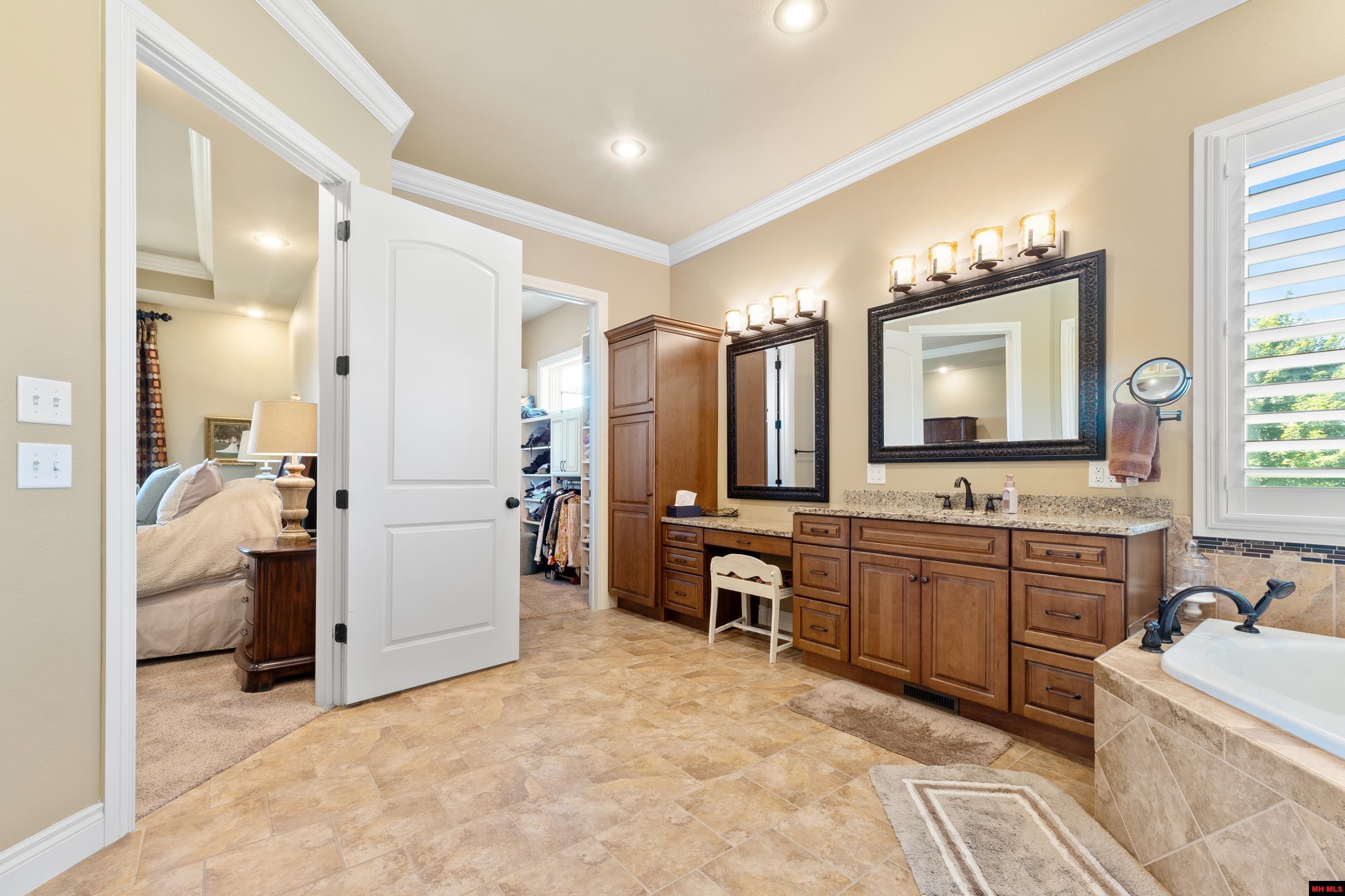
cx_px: 672
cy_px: 448
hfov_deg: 100.4
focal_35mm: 15
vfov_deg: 77.3
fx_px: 560
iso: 200
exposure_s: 1
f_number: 9
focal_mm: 10
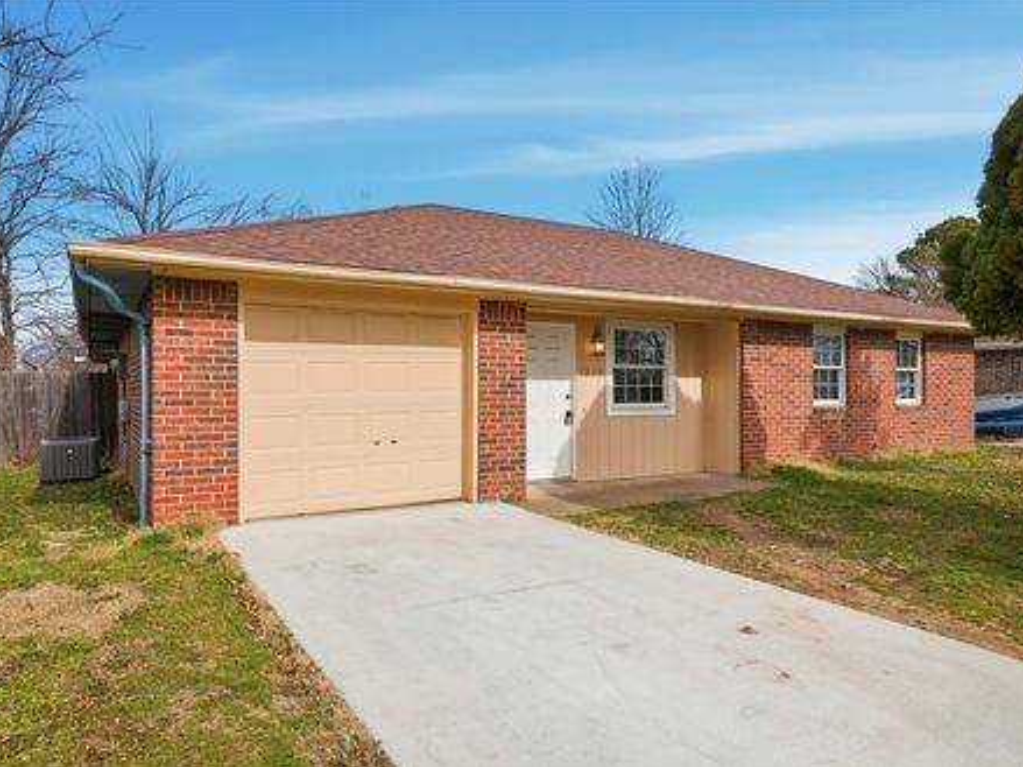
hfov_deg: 73.9
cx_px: 517
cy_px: 386
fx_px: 680
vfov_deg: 58.9
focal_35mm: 23
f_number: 9
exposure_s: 1/4000
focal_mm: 14
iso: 250
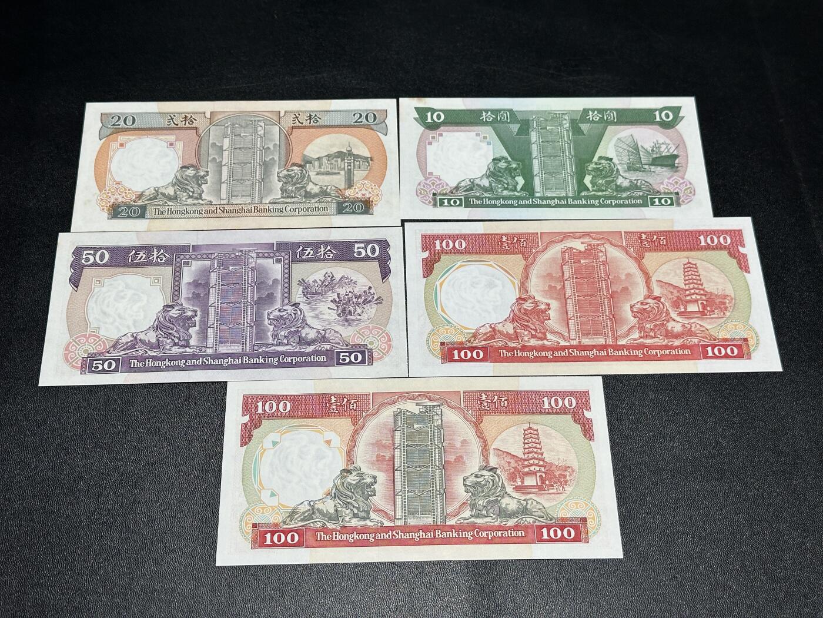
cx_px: 412
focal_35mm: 48
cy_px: 309
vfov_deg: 30.3
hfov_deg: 39.7
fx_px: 1141
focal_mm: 6.86
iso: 64
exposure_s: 1/50
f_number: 1.78
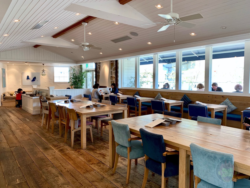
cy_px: 94
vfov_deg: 53.1
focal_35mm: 26
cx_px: 125
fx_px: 188
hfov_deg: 67.3
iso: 64
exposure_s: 1/100
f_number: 1.8
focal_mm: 4.25
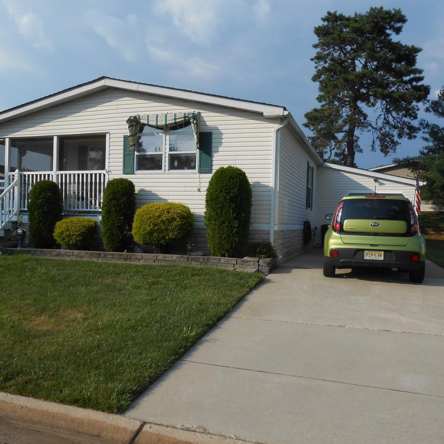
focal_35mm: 31
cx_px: 214
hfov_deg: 52.5
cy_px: 223
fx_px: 450
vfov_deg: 52.5
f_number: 3.5
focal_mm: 4.6
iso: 80
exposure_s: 1/1000
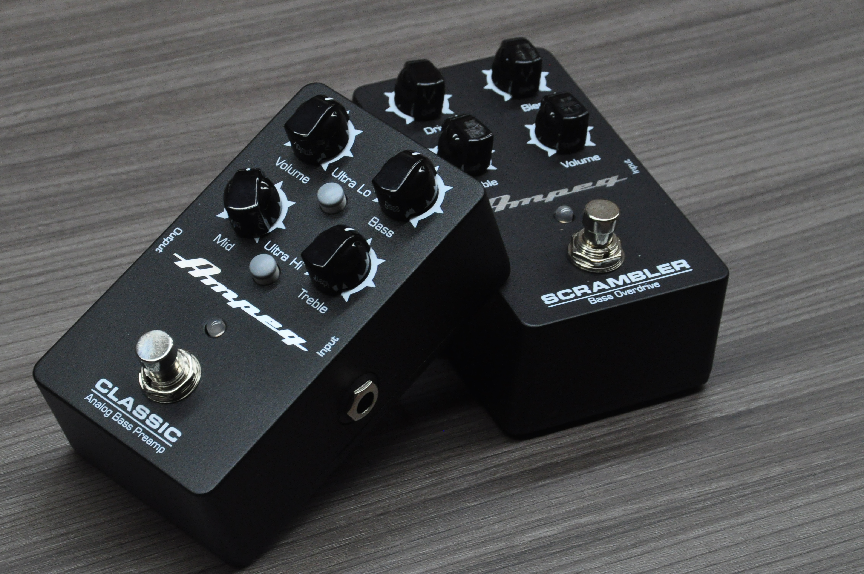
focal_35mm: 144
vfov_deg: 9.5
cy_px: 287
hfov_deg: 14.3
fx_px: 3452
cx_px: 412
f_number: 14
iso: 1250
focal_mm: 90
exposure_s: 1/20
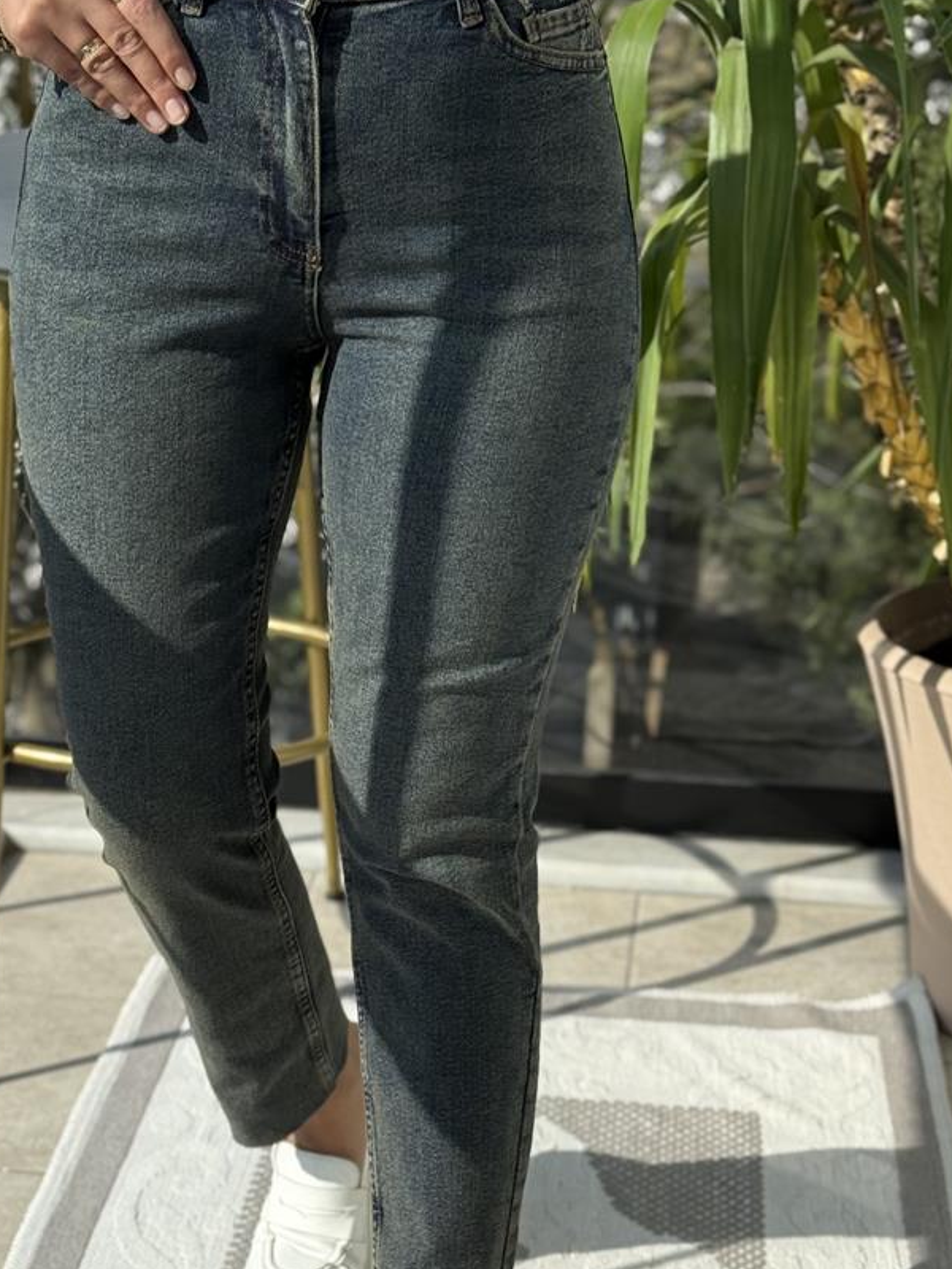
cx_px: 367
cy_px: 835
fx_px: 2934
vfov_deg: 24.3
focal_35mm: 80
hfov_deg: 18.4
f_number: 1.78
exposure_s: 1/1795
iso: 80
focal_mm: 6.76
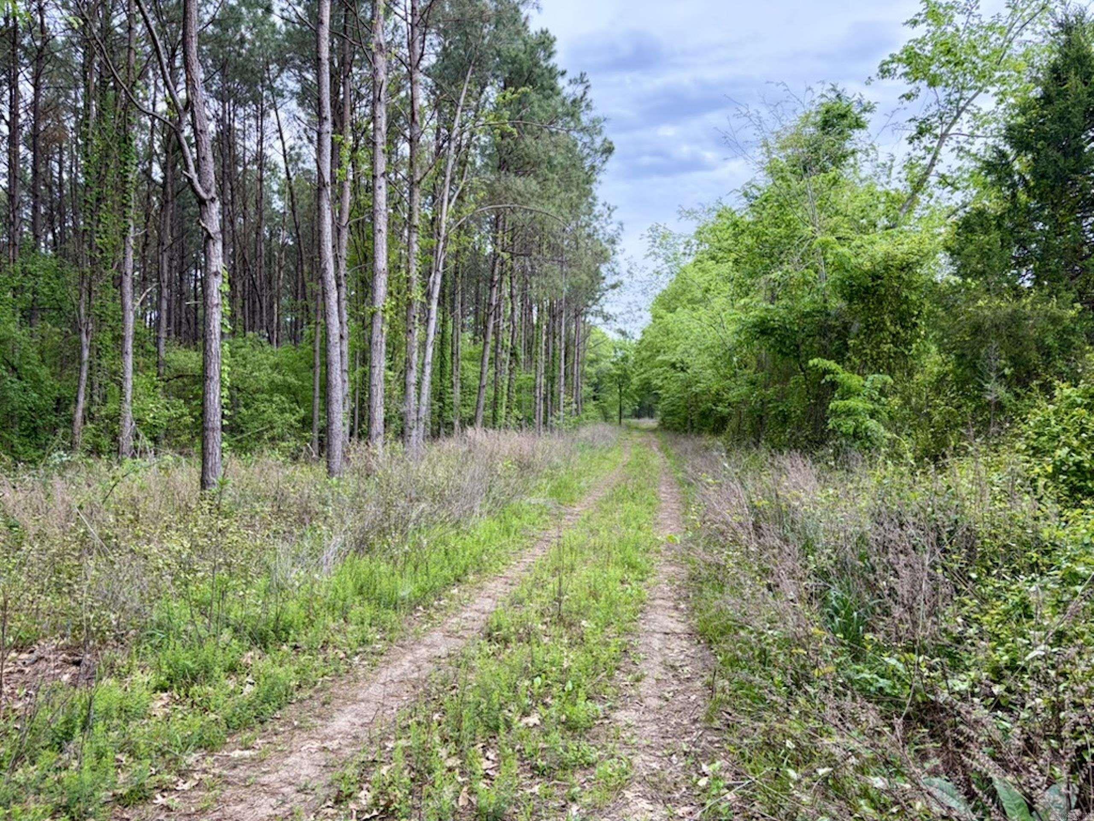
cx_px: 547
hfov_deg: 67.3
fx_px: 822
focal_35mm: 26
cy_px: 410
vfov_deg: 53.1
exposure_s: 1/581
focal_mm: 5.96
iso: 64
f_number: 1.6
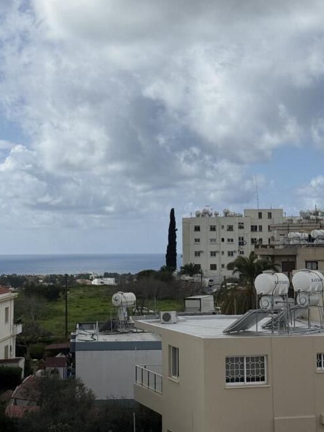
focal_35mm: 72
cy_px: 168
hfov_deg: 20.4
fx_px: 899
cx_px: 143
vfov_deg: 27.0
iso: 64
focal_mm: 6.76
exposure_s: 1/11364
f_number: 1.78
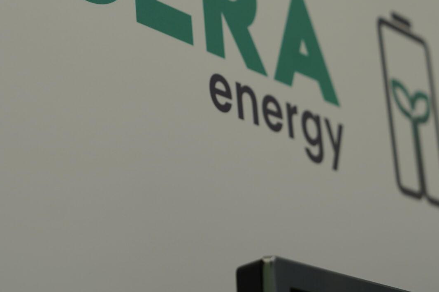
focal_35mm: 120
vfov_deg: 11.3
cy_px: -34
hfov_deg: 17.0
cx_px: 149
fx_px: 1463
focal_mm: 50
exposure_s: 1/160
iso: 200
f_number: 4
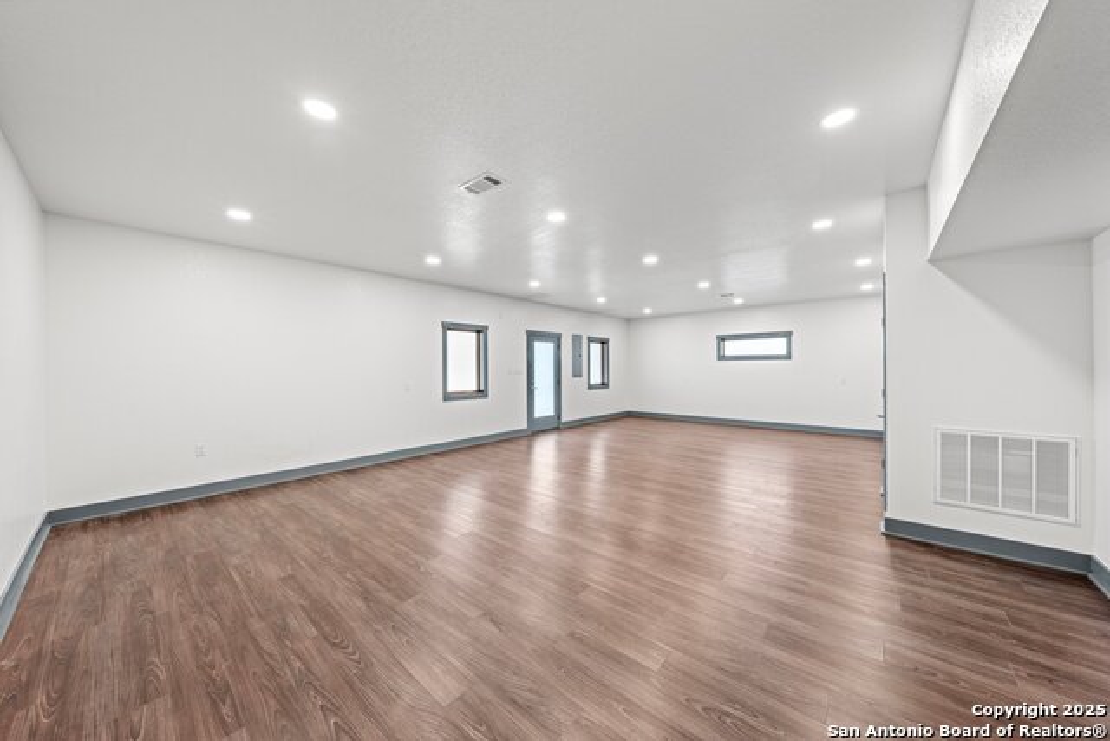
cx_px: 555
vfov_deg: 90.0
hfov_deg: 112.6
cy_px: 370
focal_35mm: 12
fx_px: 370
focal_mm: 12
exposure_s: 1/6
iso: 100
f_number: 8
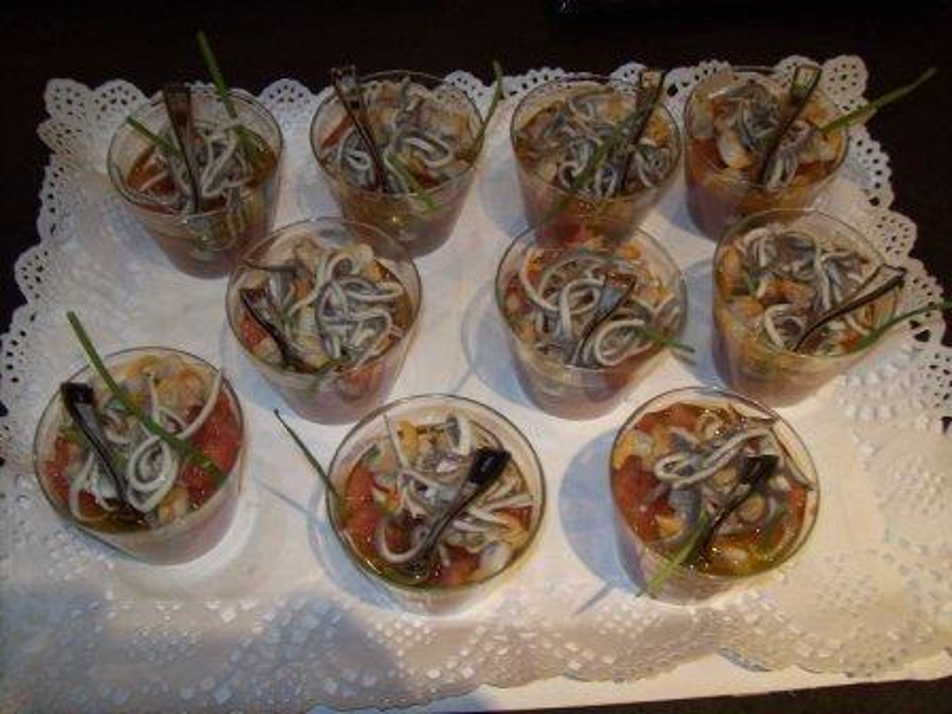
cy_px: 357
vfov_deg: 39.7
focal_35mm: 36
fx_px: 990
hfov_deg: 51.4
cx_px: 476
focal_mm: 6
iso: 80
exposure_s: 1/16
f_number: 2.7
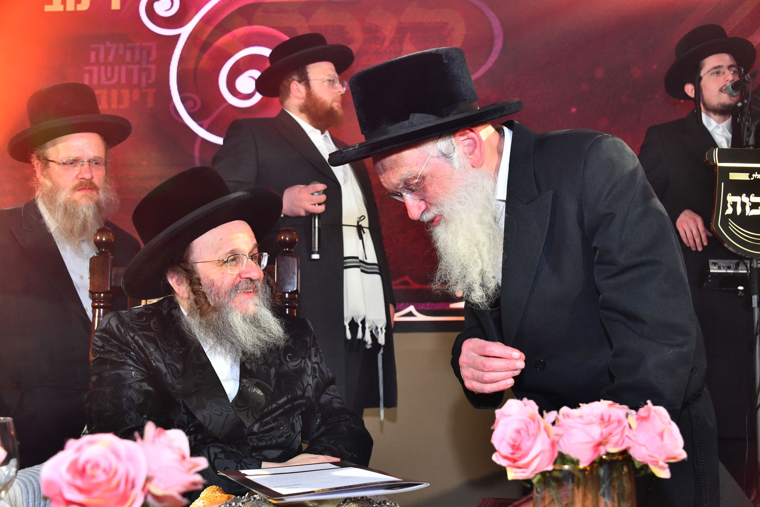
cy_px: 254
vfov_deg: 31.9
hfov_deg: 46.4
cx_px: 380
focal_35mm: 42
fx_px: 886
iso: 1000
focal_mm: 42
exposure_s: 1/160
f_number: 5.6
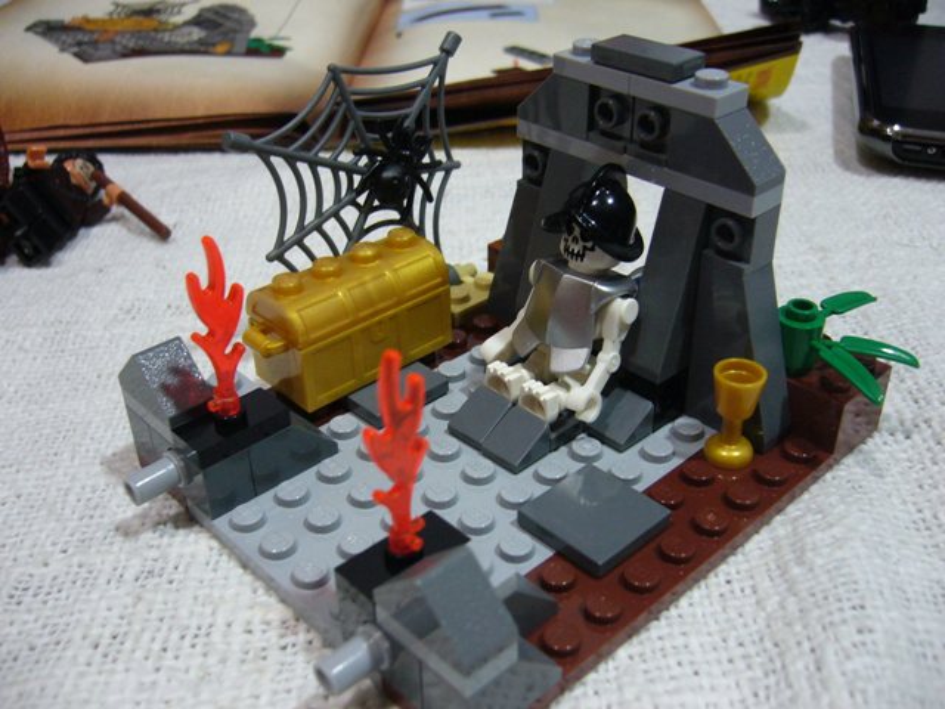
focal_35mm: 35
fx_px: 955
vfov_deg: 40.7
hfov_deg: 52.6
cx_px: 472
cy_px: 354
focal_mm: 5.8
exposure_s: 1/8
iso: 200
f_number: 2.8
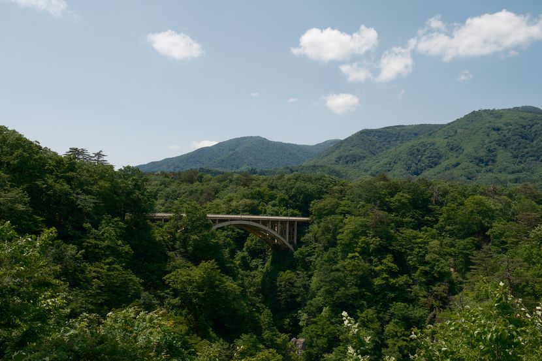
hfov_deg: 58.7
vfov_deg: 41.1
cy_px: 180
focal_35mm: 32
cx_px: 271
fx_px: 482
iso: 125
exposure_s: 1/500
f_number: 5.6
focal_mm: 21.3
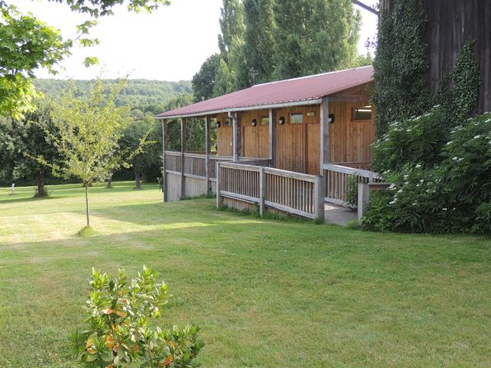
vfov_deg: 30.9
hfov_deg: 40.4
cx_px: 237
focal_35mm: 47
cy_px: 189
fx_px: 667
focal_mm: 6.2
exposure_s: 1/160
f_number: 3.3
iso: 100
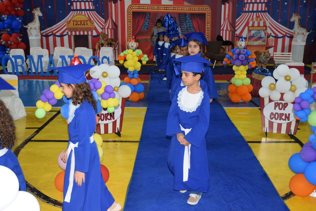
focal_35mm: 38
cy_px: 106
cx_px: 158
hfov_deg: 51.2
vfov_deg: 35.6
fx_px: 329
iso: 1000
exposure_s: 1/60
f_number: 3.8
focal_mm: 25
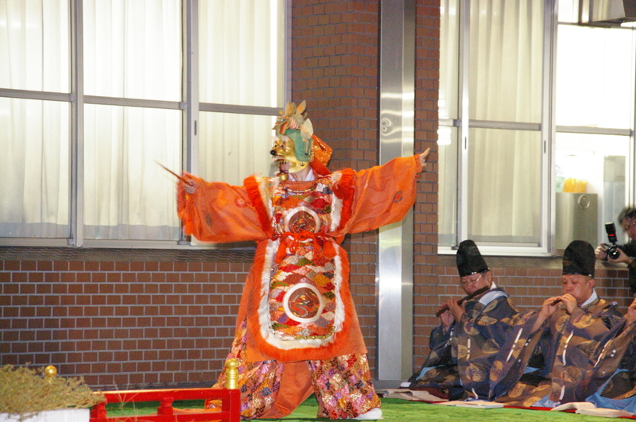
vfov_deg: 8.1
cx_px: 318
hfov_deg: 12.1
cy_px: 211
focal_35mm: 170
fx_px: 2990
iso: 3200
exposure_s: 1/10
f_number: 5.6
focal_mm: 113
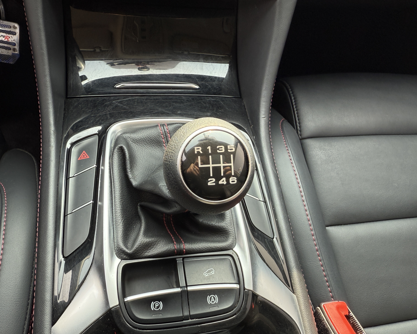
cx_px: 213
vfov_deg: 54.9
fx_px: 321
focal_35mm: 26
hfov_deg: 66.0
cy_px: 172
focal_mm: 2.22
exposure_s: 1/124
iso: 64
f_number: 2.2
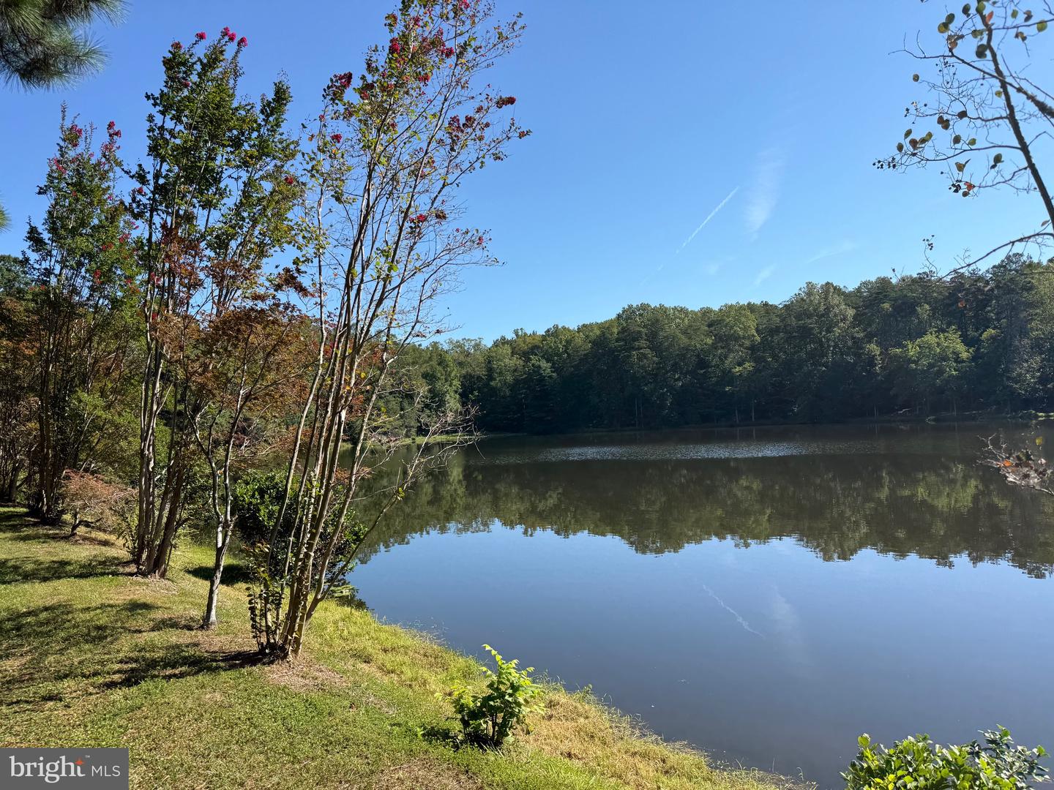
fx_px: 731
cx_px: 527
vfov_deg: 56.8
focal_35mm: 24
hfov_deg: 71.6
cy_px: 395
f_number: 1.78
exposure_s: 1/3584
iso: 80
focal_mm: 6.76
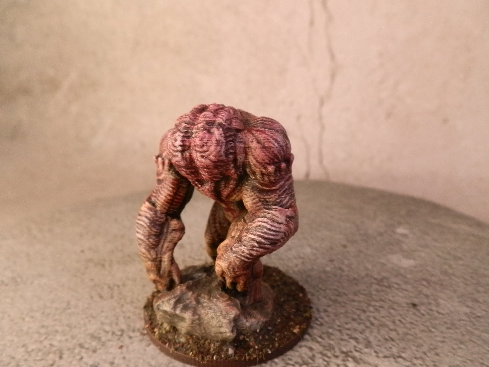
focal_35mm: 28
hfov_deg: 63.4
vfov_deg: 49.7
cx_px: 244
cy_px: 184
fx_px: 396
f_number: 3.1
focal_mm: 5
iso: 400
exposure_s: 1/100
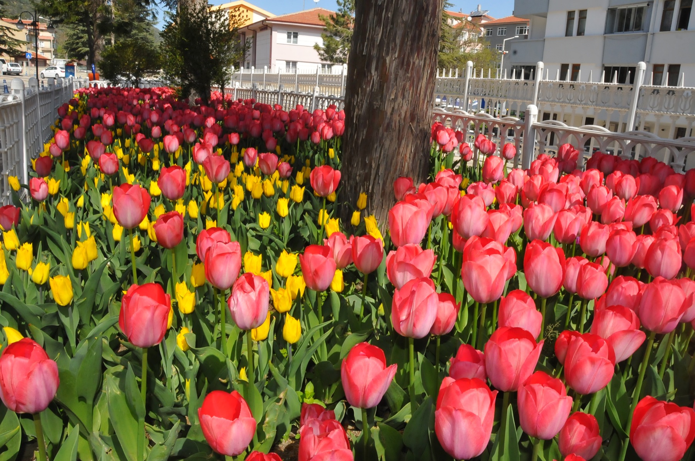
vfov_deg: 47.8
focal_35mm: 27
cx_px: 348
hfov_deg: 67.5
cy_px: 230
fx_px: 521
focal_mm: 18
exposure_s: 1/250
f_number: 20
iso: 1000
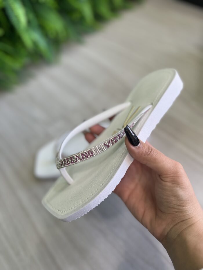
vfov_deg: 67.3
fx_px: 203
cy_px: 135
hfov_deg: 53.1
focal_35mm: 26
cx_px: 102
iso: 64
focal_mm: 5.7
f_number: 1.5
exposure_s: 1/120
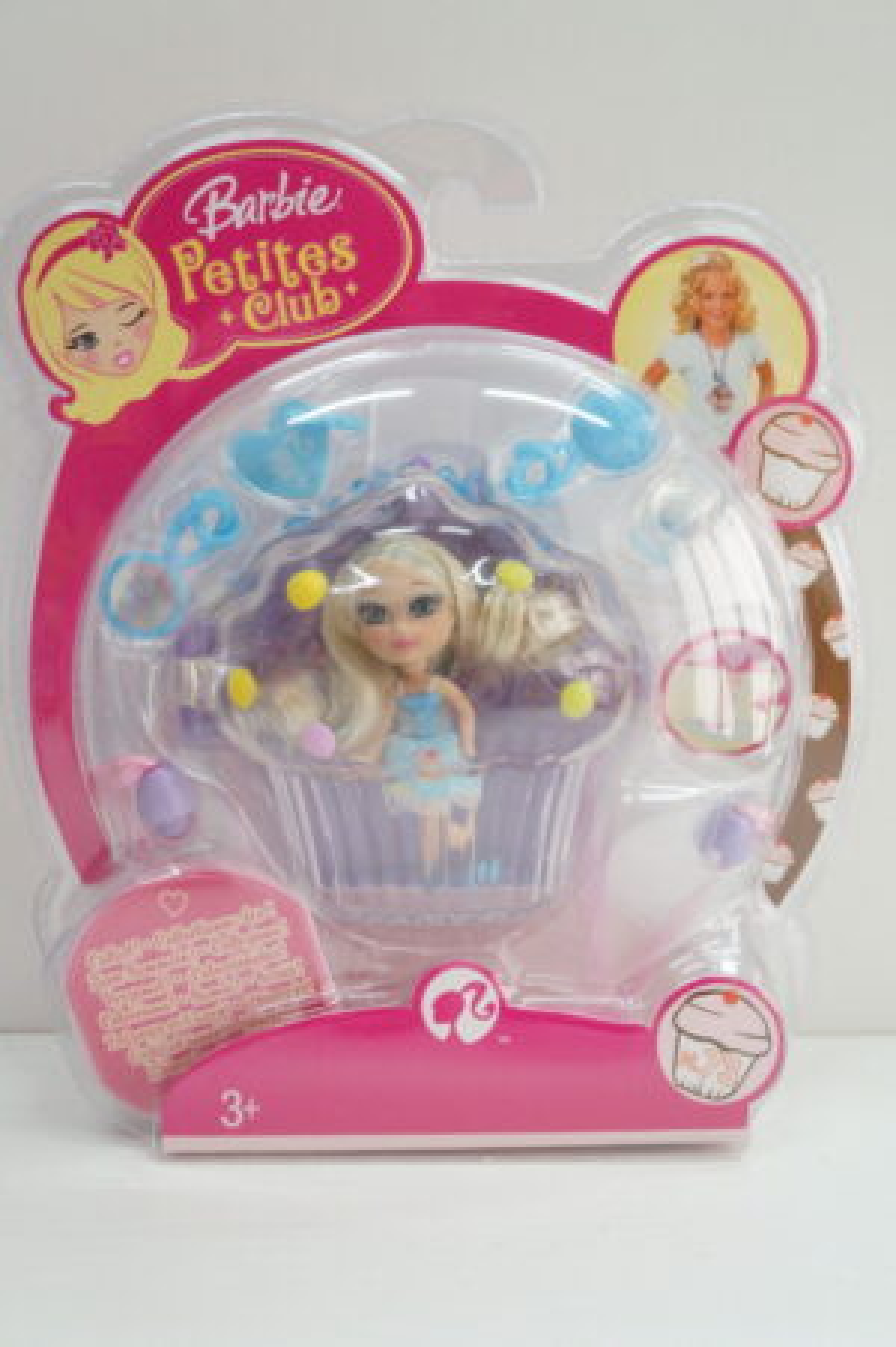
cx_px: 448
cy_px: 674
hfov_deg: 41.7
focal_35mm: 32
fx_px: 1178
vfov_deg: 59.5
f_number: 5.6
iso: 1250
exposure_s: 1/60
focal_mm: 21
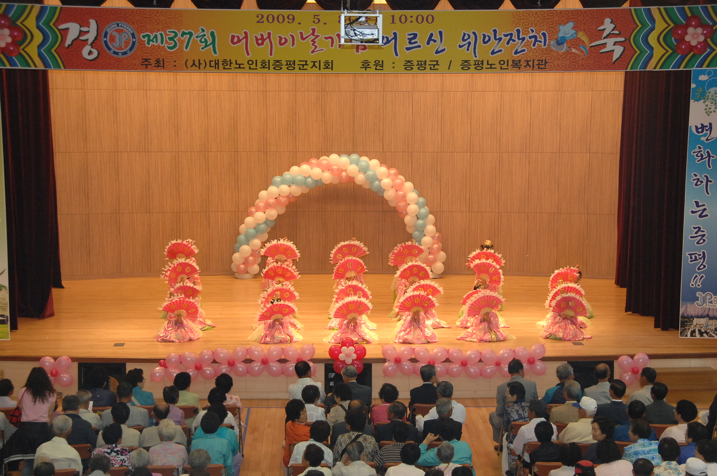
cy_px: 238
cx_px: 358
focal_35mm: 78
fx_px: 1552
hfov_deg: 26.0
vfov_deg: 17.4
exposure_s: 1/60
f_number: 6.7
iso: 800
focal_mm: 52
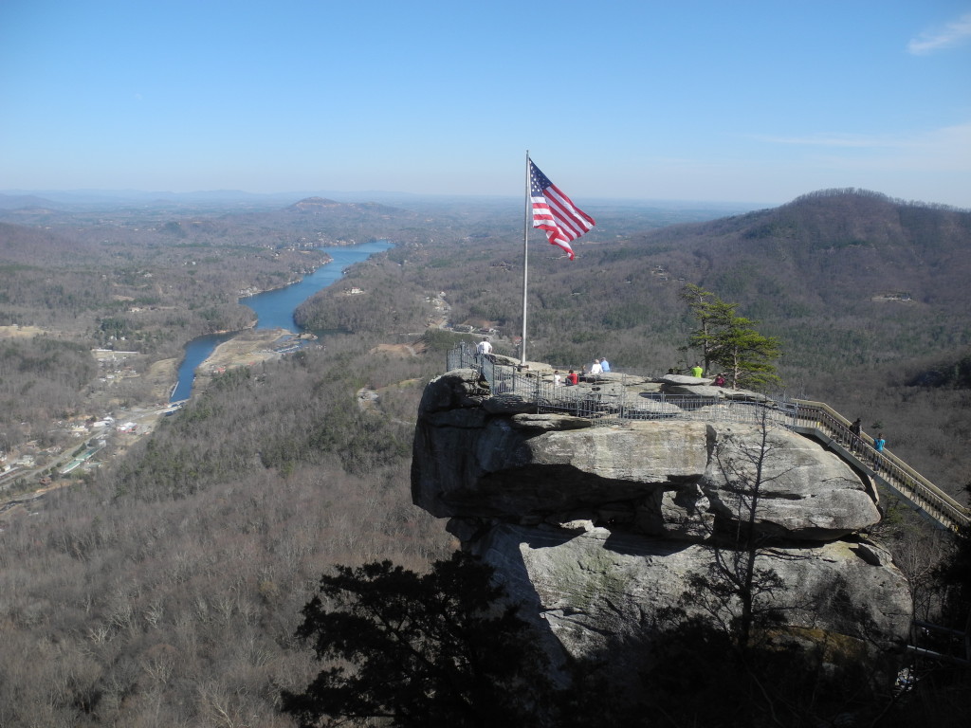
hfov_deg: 63.4
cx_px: 486
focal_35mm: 28
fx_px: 785
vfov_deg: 49.7
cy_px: 364
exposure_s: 1/890
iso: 100
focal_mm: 6
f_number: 3.5
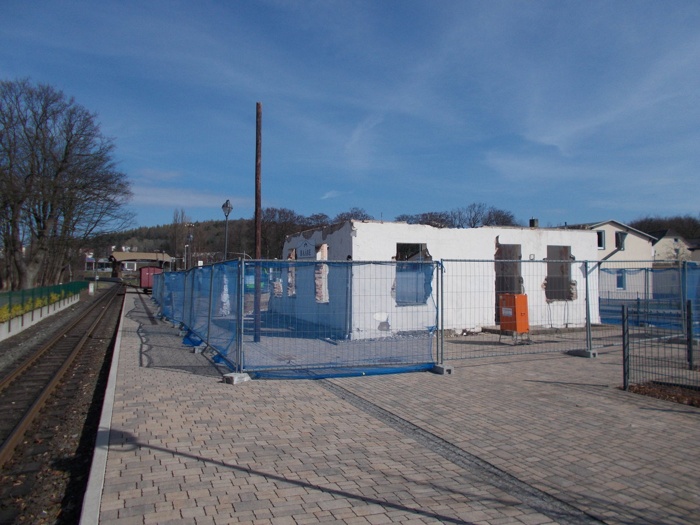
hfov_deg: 67.3
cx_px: 350
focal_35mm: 26
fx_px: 526
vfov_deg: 53.1
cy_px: 262
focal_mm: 4.6
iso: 80
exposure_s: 1/400
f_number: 8
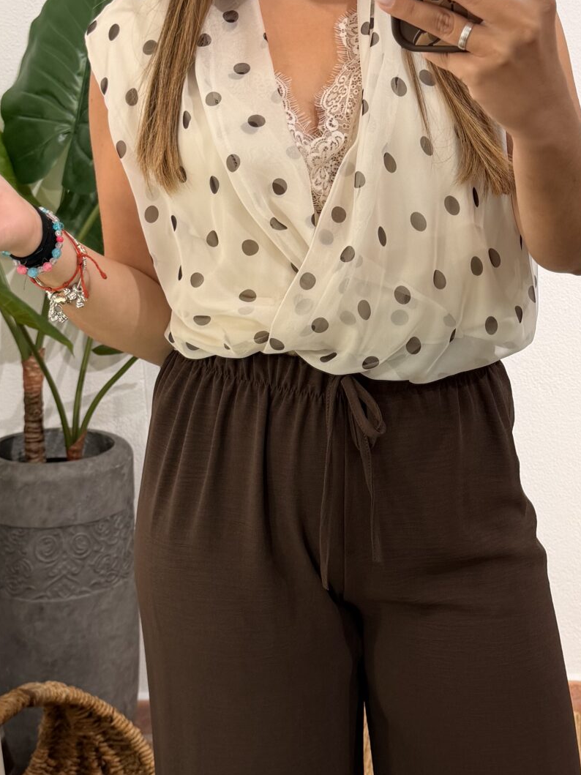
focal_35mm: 58
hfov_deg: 24.9
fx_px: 1298
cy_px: 403
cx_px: 438
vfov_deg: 33.2
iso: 80
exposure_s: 1/100
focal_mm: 6.76
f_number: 1.78
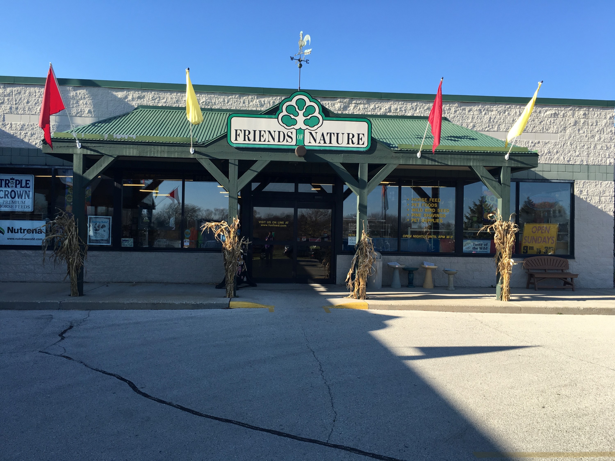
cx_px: 308
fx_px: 515
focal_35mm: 29
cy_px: 230
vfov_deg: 48.2
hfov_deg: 61.7
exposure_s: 1/712
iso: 25
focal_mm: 4.15
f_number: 2.2
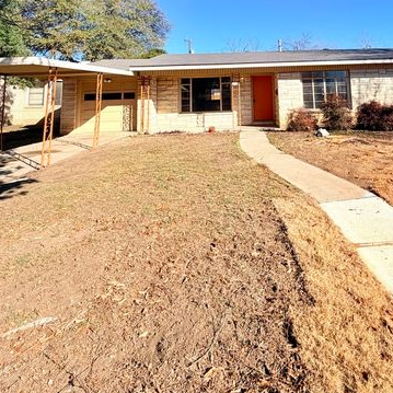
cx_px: 251
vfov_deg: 60.1
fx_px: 295
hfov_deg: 66.0
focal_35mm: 23
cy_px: 62
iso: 25
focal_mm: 2.22
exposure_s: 1/770
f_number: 2.2
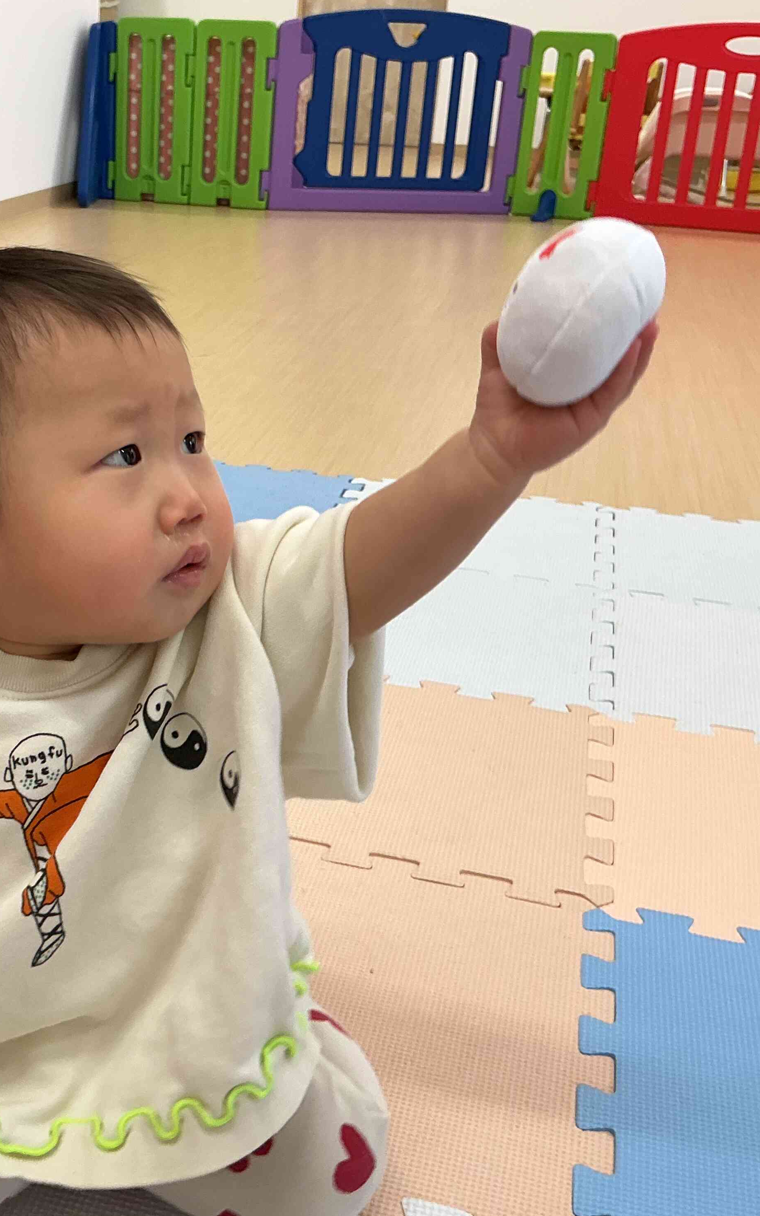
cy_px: 599
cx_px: 147
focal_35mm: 42
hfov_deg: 29.8
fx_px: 1392
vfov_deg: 47.2
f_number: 1.8
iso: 64
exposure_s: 1/120
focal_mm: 3
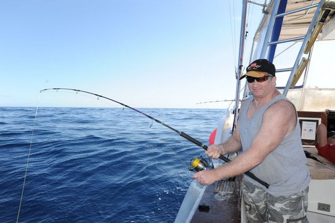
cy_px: 112
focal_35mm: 24
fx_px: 223
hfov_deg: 73.8
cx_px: 168
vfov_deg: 53.1
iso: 200
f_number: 10
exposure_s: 1/200
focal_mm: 24
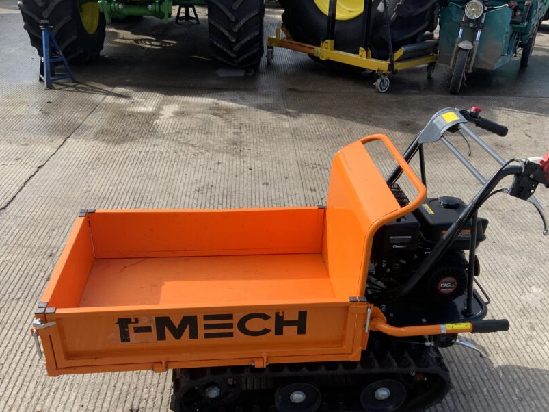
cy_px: 259
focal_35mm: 37
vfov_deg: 38.4
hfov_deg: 50.1
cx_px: 293
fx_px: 587
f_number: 1.8
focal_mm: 3
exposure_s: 1/1076
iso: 16
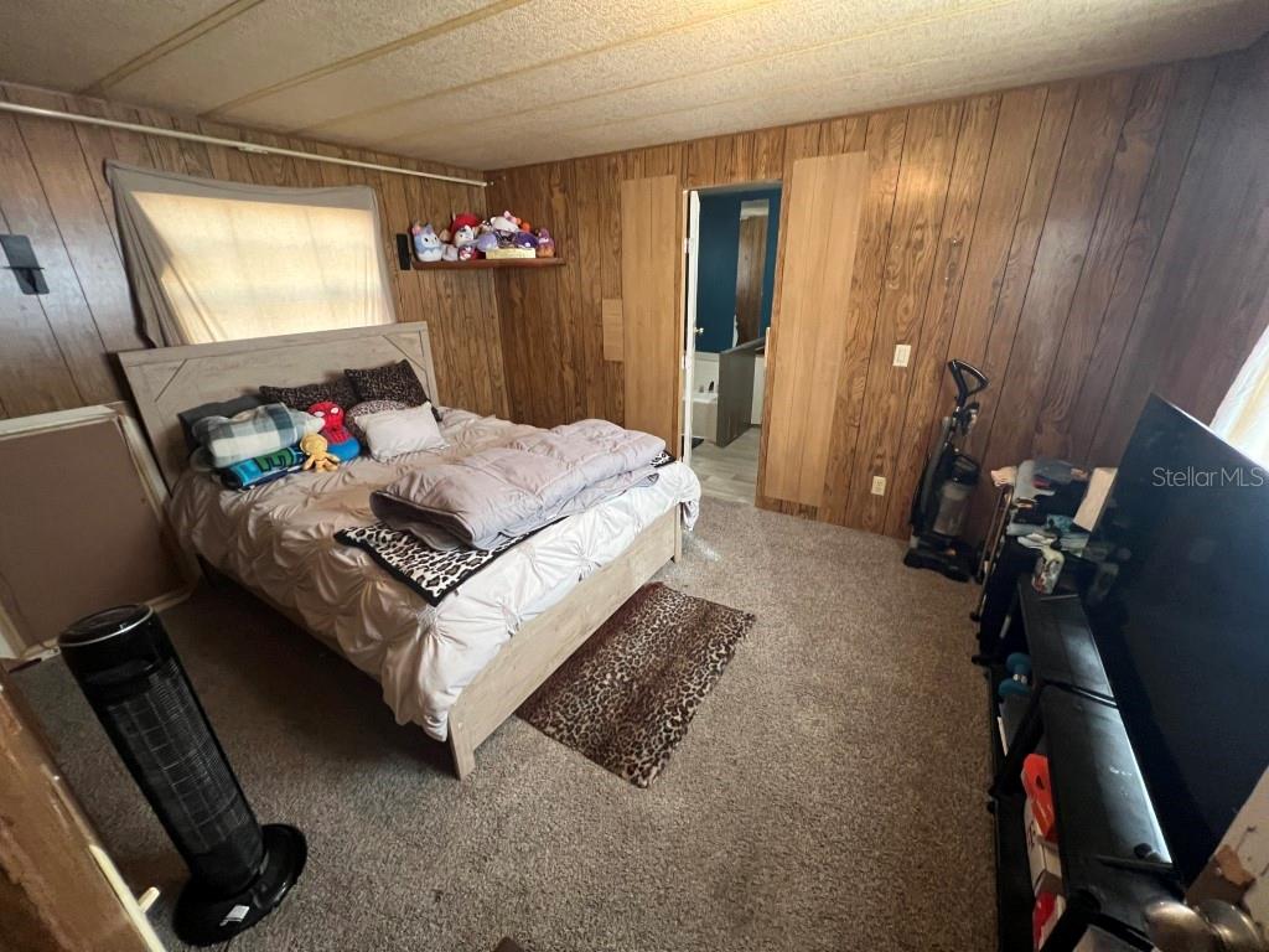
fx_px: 477
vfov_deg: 89.9
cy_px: 476
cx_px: 634
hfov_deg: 106.2
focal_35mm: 13
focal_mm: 1.57
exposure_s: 1/60
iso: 640
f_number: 1.8
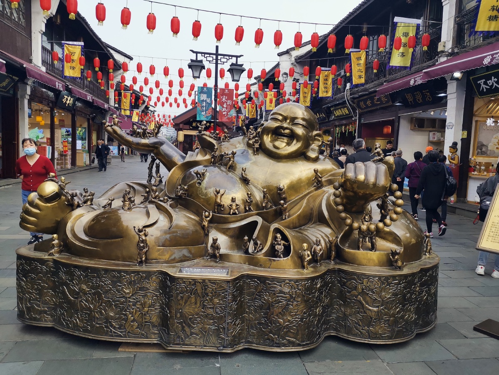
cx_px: 250
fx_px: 389
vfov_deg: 51.4
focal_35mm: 27
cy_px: 188
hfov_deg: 65.3
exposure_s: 1/1250
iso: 50
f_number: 1.8
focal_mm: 4.75
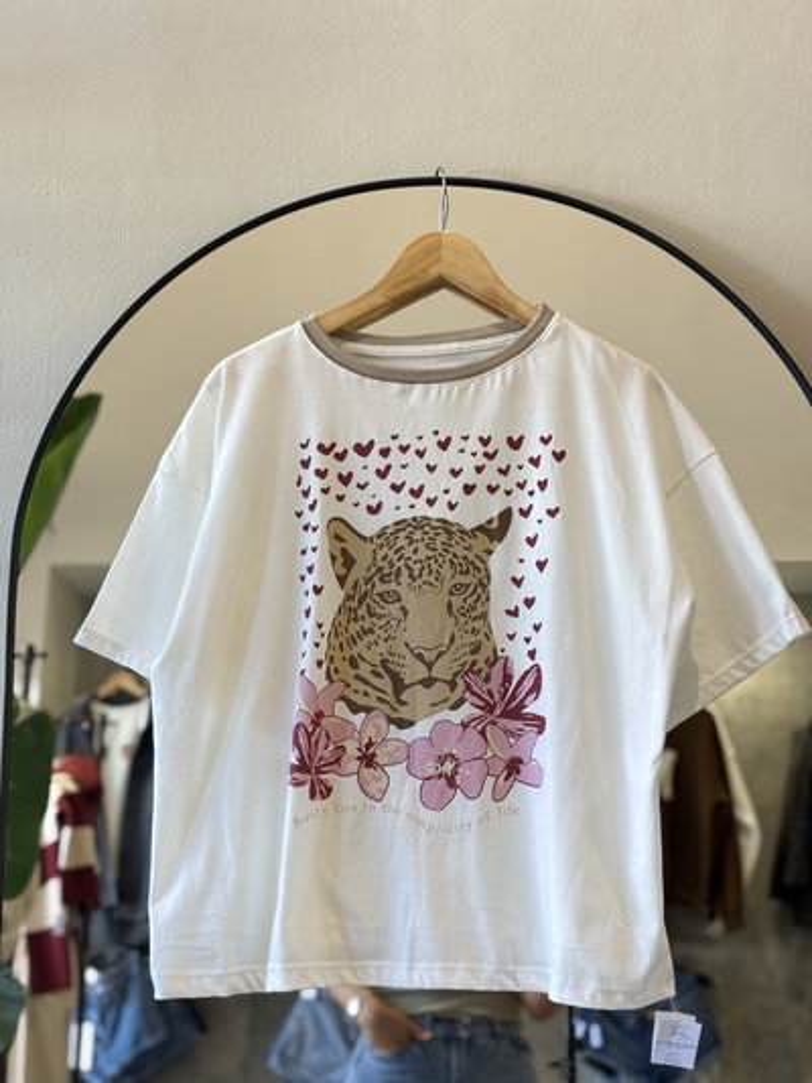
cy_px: 542
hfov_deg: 28.0
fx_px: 1626
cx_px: 406
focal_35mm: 52
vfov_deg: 36.8
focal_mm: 5.96
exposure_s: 1/50
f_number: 1.6
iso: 64
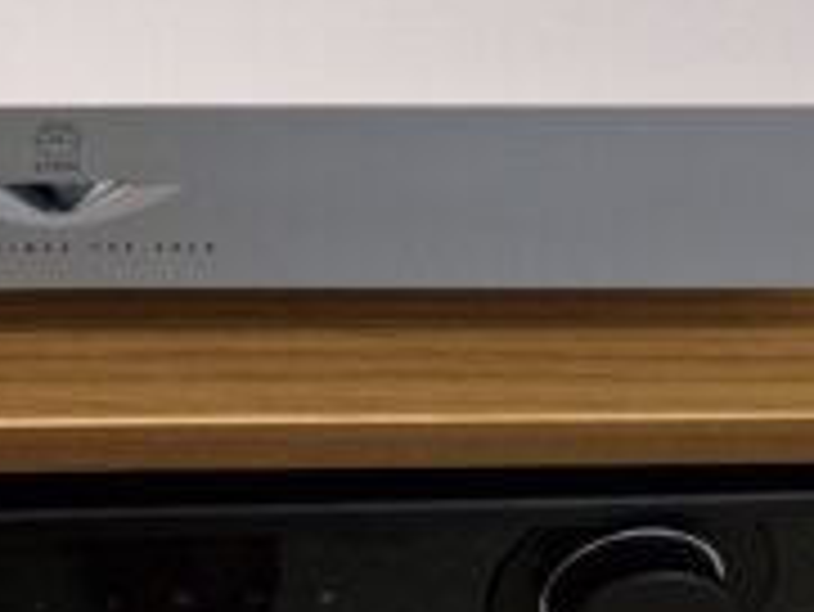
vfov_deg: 21.3
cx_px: 72
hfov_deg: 28.6
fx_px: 1529
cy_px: -81
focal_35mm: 65
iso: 50
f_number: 1.8
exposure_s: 1/100
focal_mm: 5.54
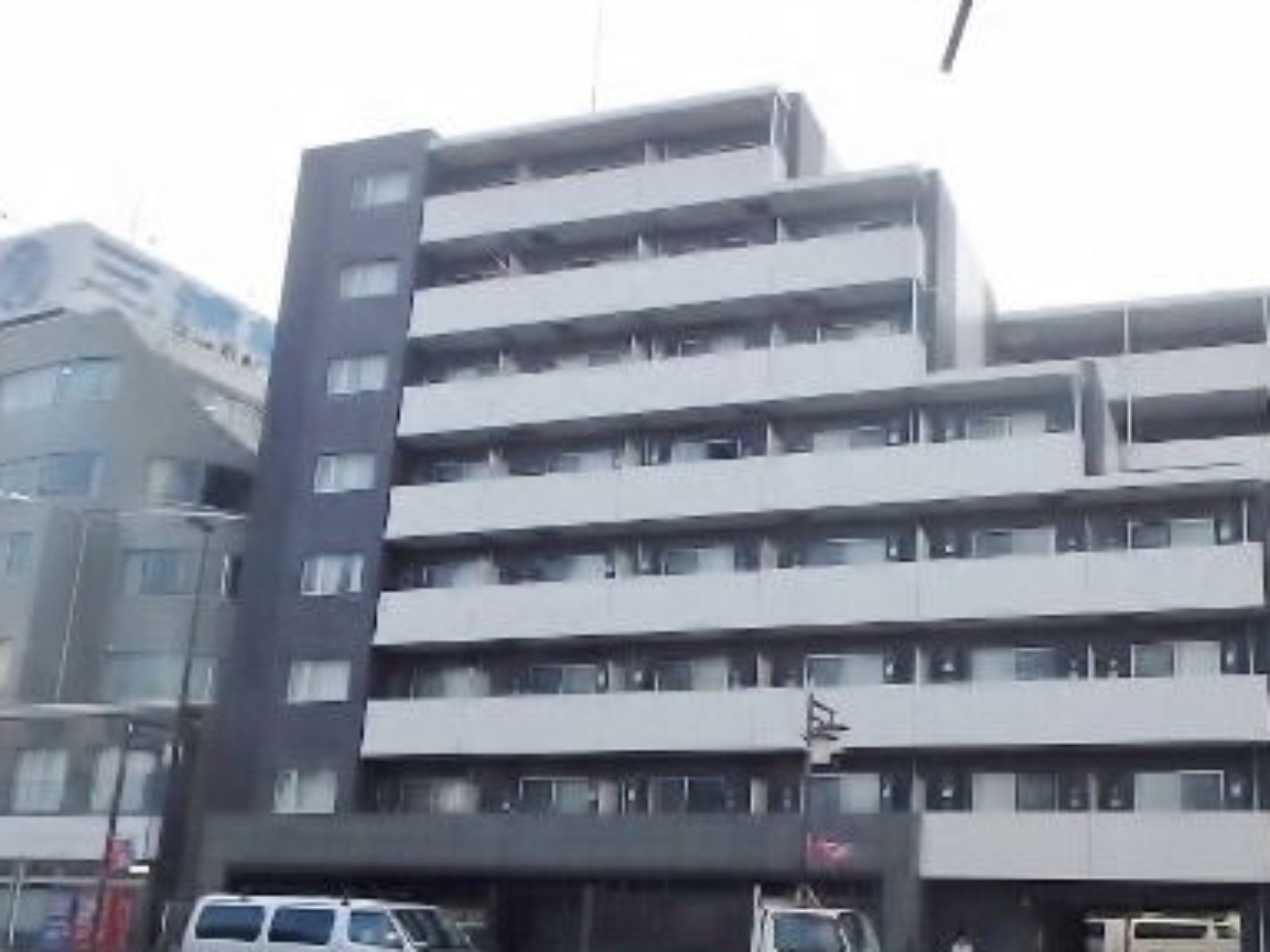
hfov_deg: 51.3
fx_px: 1284
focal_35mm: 35
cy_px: 615
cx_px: 880
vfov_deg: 40.3
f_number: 3.5
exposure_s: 1/200
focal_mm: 3.7
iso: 125
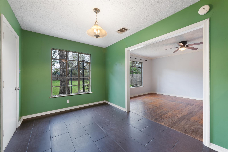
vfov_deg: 81.2
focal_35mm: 14
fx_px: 89
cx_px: 114
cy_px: 76
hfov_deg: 104.2
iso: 400
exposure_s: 1.3
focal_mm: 14
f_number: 8
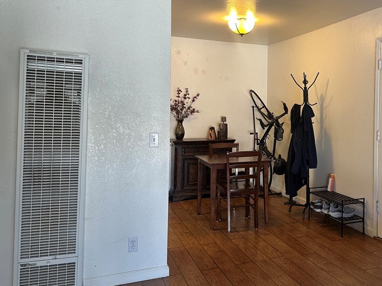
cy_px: 116
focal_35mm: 34
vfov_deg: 41.6
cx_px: 270
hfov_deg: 52.4
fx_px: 375
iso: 160
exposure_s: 1/120
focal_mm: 6.86
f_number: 1.78
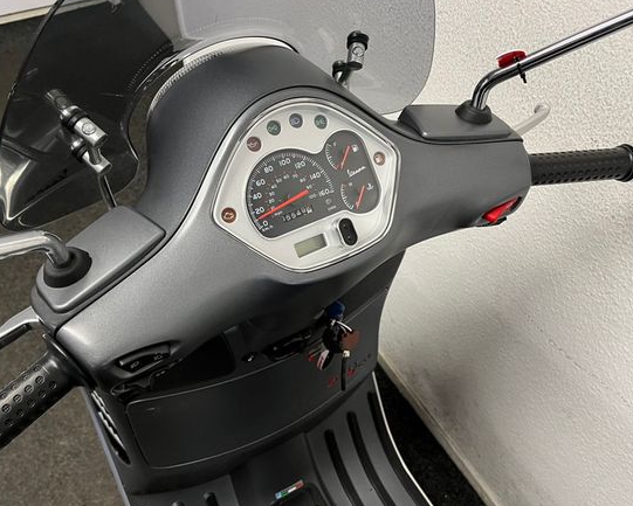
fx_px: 562
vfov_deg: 48.5
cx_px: 310
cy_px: 249
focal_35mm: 30
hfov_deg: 58.8
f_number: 1.6
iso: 125
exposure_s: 1/50
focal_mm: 5.1
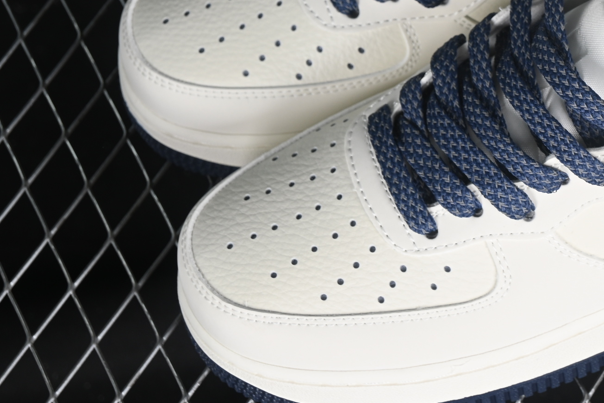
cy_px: 20
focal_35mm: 160
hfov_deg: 12.7
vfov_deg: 8.5
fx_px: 2684
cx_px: 548
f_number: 7.1
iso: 160
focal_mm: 50
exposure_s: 1/100
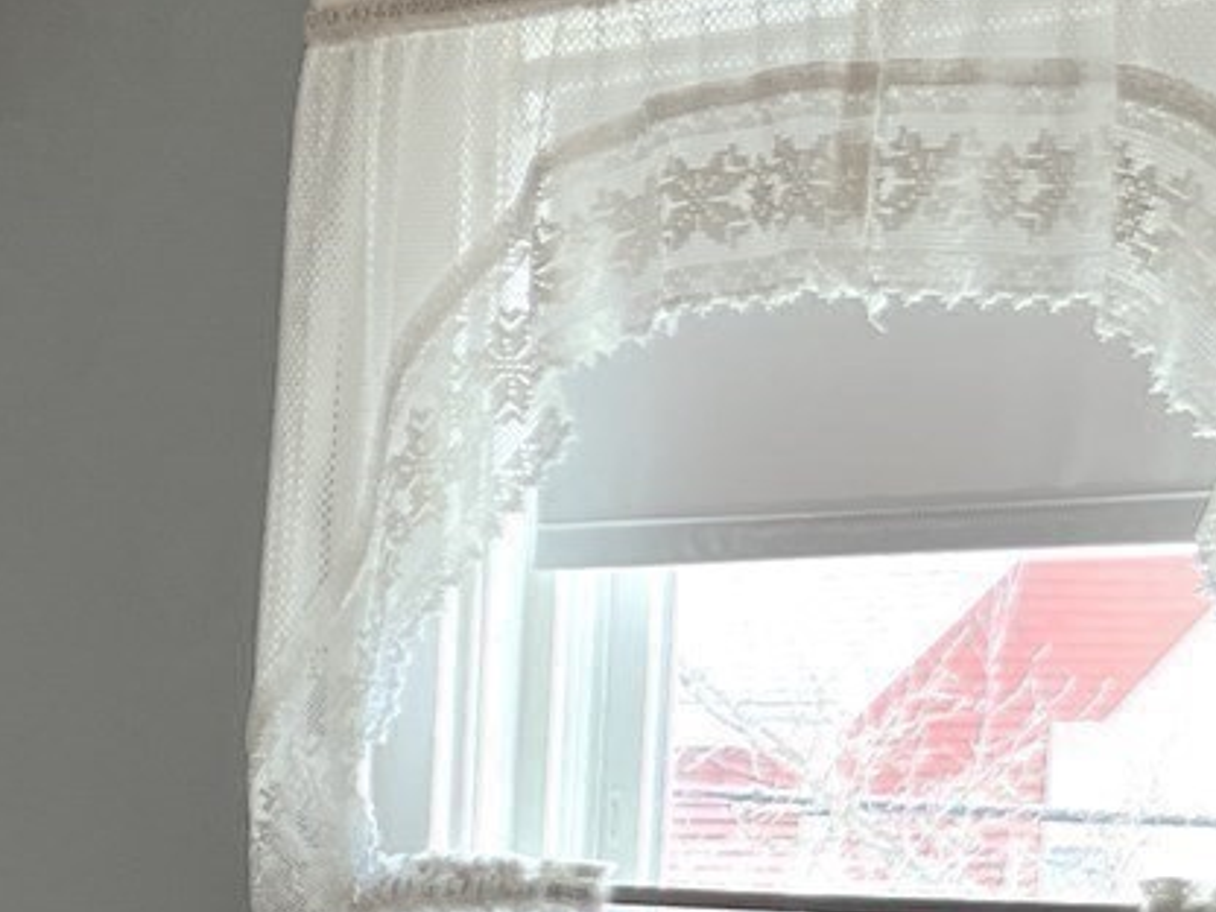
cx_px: -959
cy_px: 1321
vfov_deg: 11.2
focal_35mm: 128
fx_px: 4496
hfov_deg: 13.8
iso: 100
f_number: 1.5
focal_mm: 5.7
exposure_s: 1/120
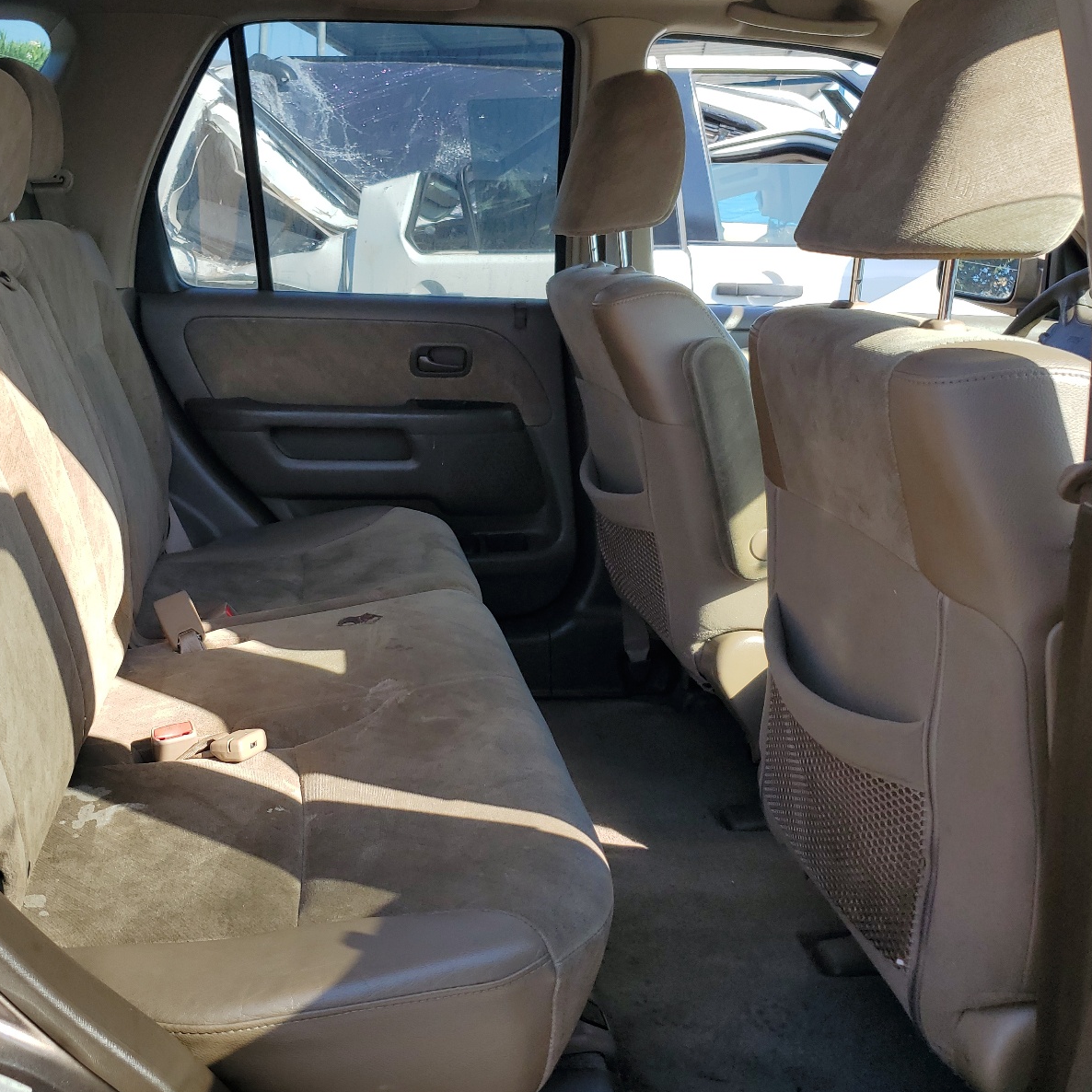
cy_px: 548
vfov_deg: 52.5
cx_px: 419
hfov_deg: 52.1
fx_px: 1106
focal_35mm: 31
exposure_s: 1/667
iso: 50
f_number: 1.5
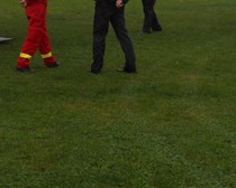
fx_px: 803
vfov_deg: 13.0
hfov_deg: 16.7
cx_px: 97
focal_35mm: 115
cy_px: -50
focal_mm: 6.9
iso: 80
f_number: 3.9
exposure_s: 1/160
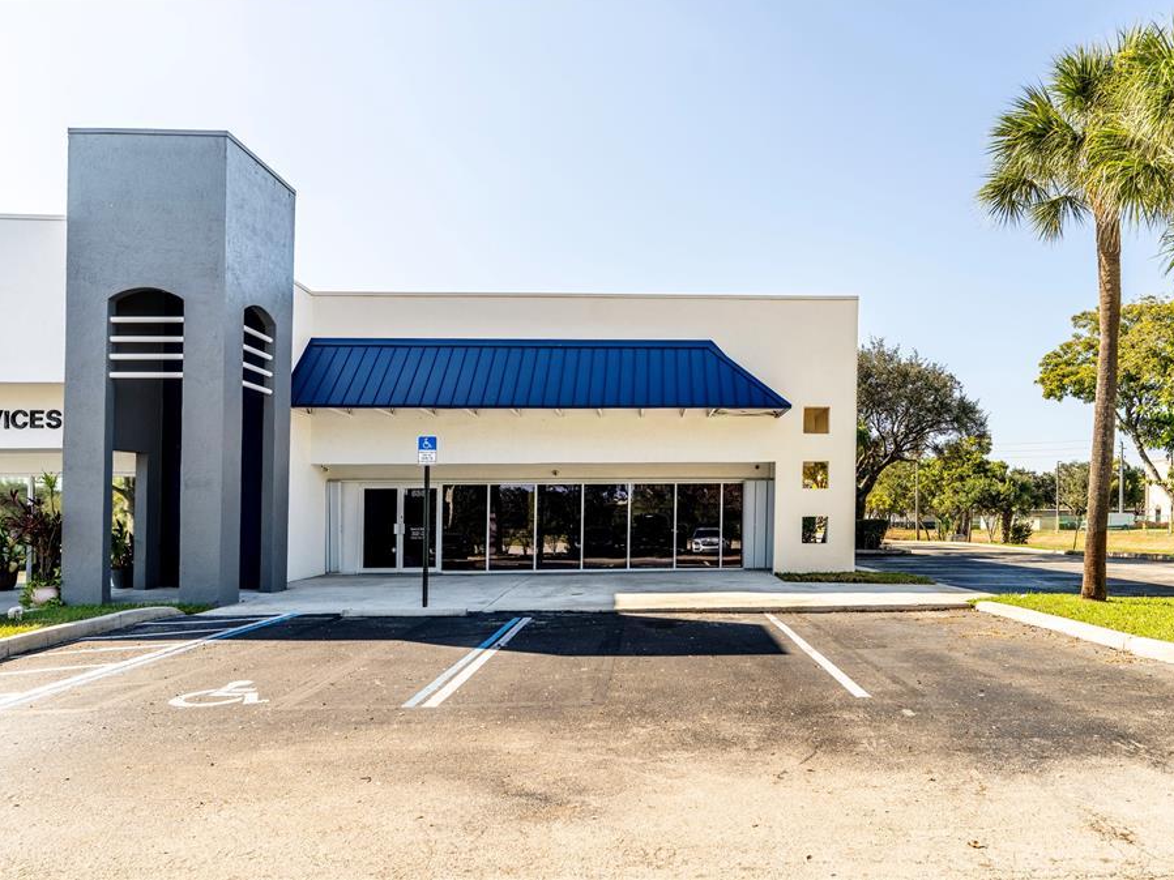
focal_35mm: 23
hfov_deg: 73.9
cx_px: 562
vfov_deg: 58.9
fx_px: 780
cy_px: 436
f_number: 5
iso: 100
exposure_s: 1/250
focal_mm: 21
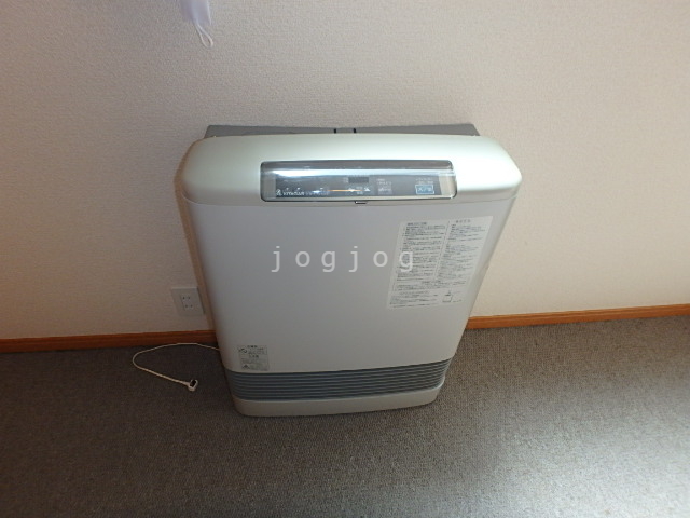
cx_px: 345
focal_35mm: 21
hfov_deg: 79.0
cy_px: 259
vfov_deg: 63.4
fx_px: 419
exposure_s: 1/60
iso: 200
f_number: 3.5
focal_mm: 3.7
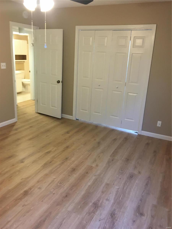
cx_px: 86
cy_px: 114
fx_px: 192
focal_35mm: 29
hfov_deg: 48.2
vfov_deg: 61.7
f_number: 2.2
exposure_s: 1/15
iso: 80
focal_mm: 4.15
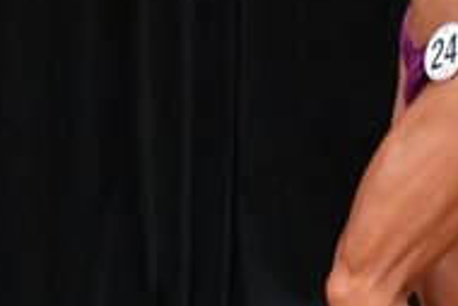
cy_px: 65
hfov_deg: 1.8
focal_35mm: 1162
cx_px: 454
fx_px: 14794
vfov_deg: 1.2
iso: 5000
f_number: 5.6
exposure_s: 1/400
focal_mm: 190
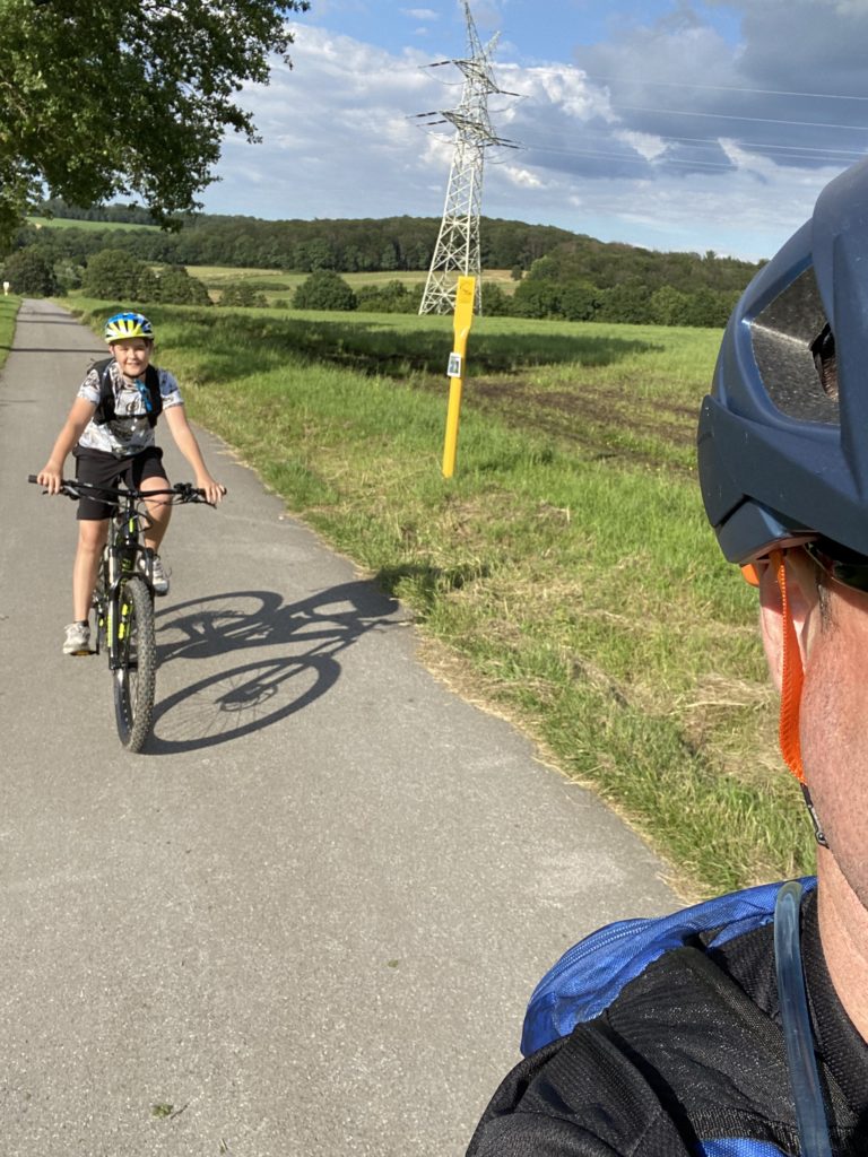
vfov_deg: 60.0
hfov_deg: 46.8
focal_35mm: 30
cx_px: 434
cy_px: 578
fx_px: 1003
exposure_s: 1/1000
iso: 25
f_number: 2.2
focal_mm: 2.71
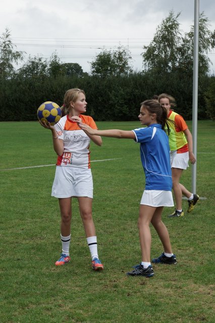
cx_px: 108
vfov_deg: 27.0
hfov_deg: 18.2
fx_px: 673
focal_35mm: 75
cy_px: 162
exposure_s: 1/200
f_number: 6.3
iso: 100
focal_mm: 50
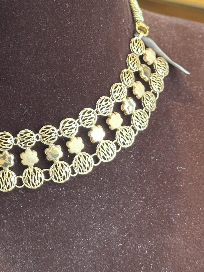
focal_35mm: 102
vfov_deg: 19.1
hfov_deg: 14.3
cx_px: 2
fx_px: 801
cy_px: 69
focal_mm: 6.86
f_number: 1.78
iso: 125
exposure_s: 1/50
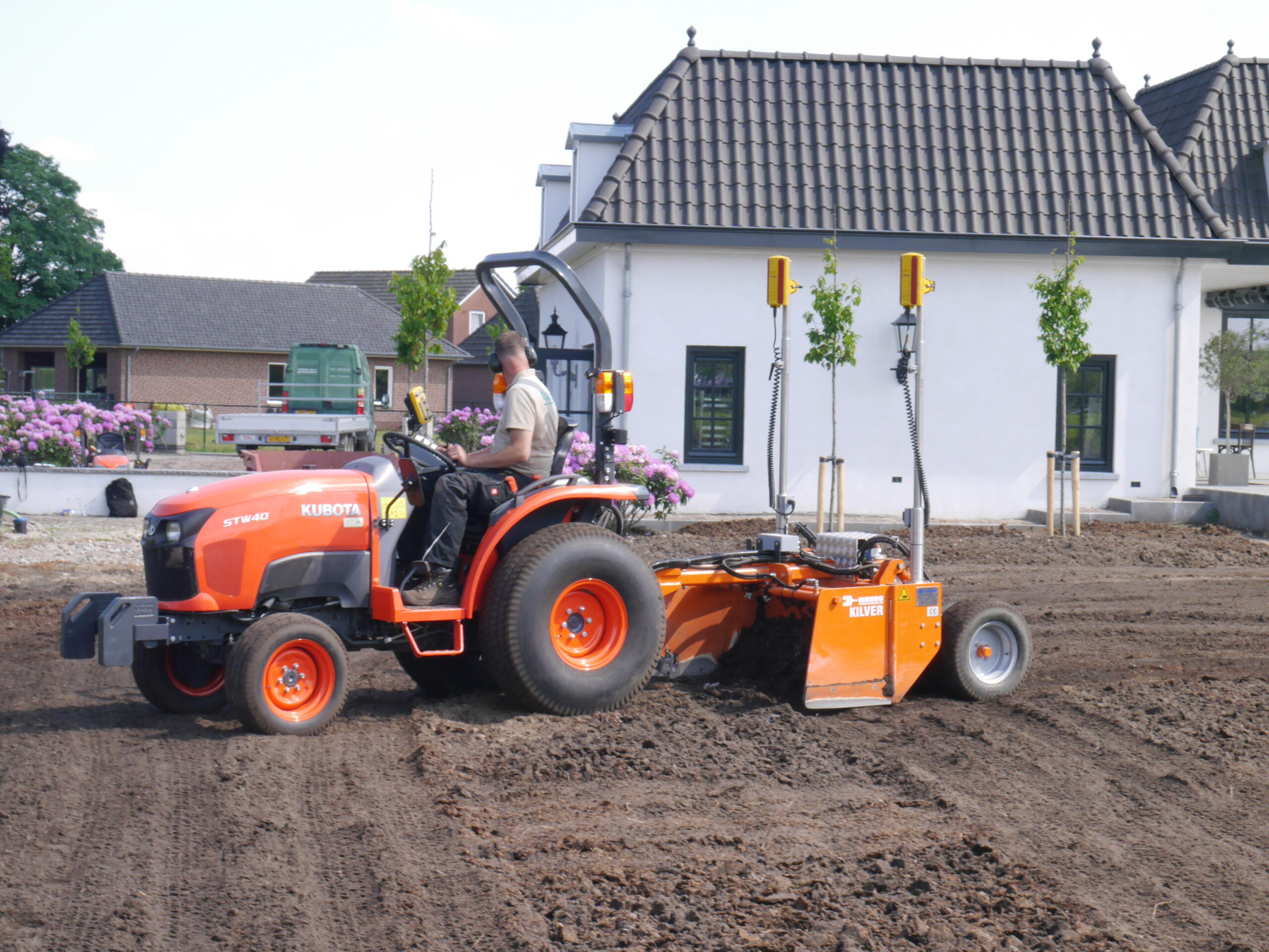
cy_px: 476
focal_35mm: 80
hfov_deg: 24.4
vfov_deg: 18.4
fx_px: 2934
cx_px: 634
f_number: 20
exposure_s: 1/80
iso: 500
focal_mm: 40
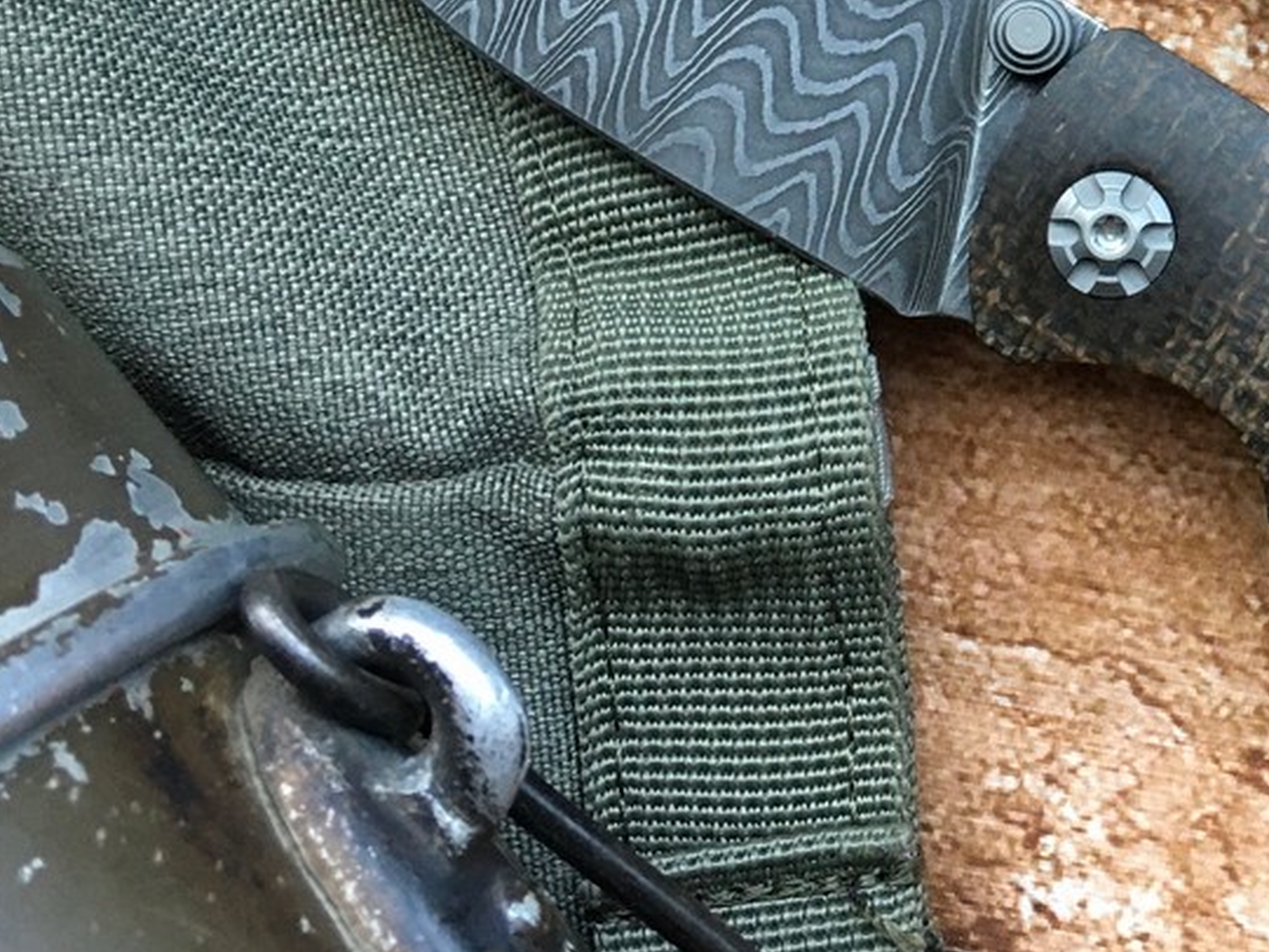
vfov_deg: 19.1
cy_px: -9
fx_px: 2750
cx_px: 1400
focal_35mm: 75
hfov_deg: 24.3
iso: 64
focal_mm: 4.15
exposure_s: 1/33
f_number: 2.2
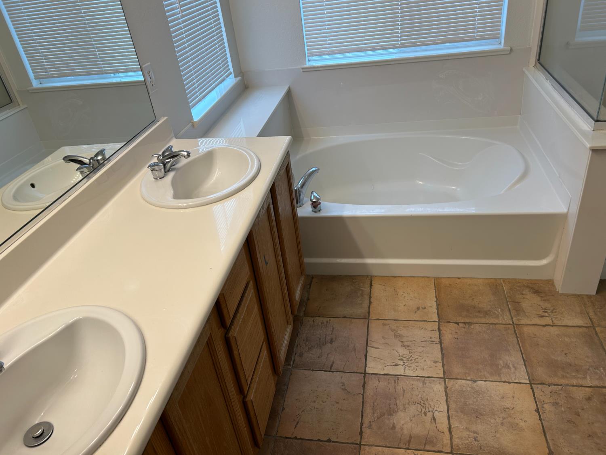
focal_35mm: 26
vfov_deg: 53.1
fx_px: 455
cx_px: 303
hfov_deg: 67.3
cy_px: 228
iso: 40
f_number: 1.5
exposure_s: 1/120
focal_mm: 5.7
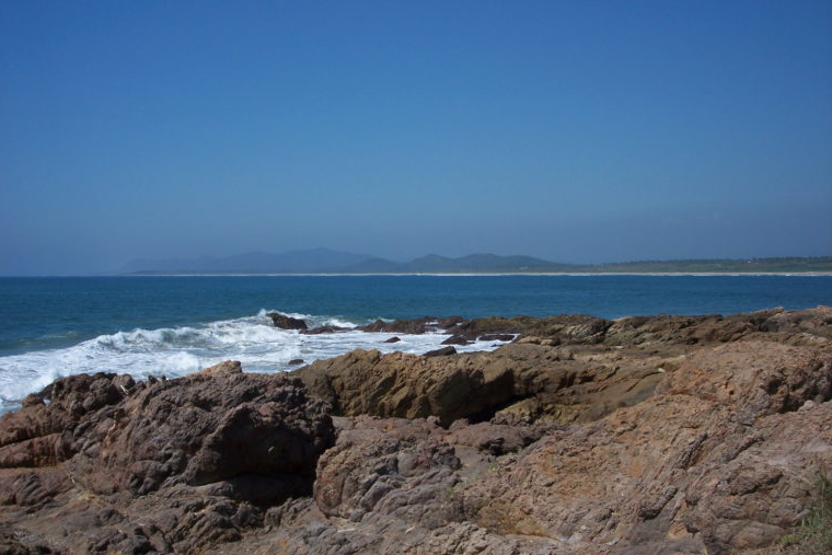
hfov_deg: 47.4
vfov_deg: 32.6
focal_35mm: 41
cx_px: 416
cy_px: 263
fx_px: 948
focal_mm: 8
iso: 100
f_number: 5.6
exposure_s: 1/750
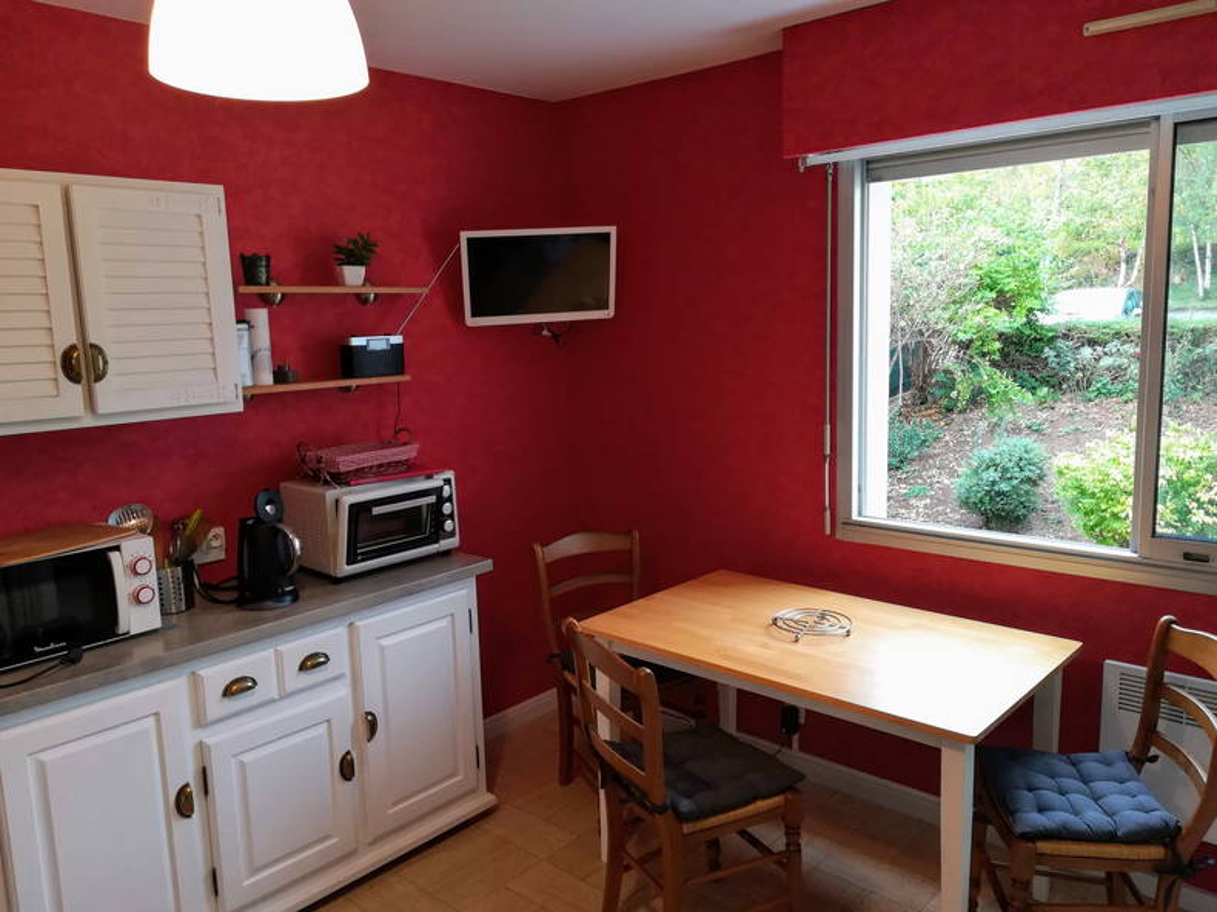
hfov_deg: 67.3
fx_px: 914
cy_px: 456
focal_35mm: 26
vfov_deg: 53.0
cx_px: 608
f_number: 2.2
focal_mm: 3.83
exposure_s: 1/33.3
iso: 80
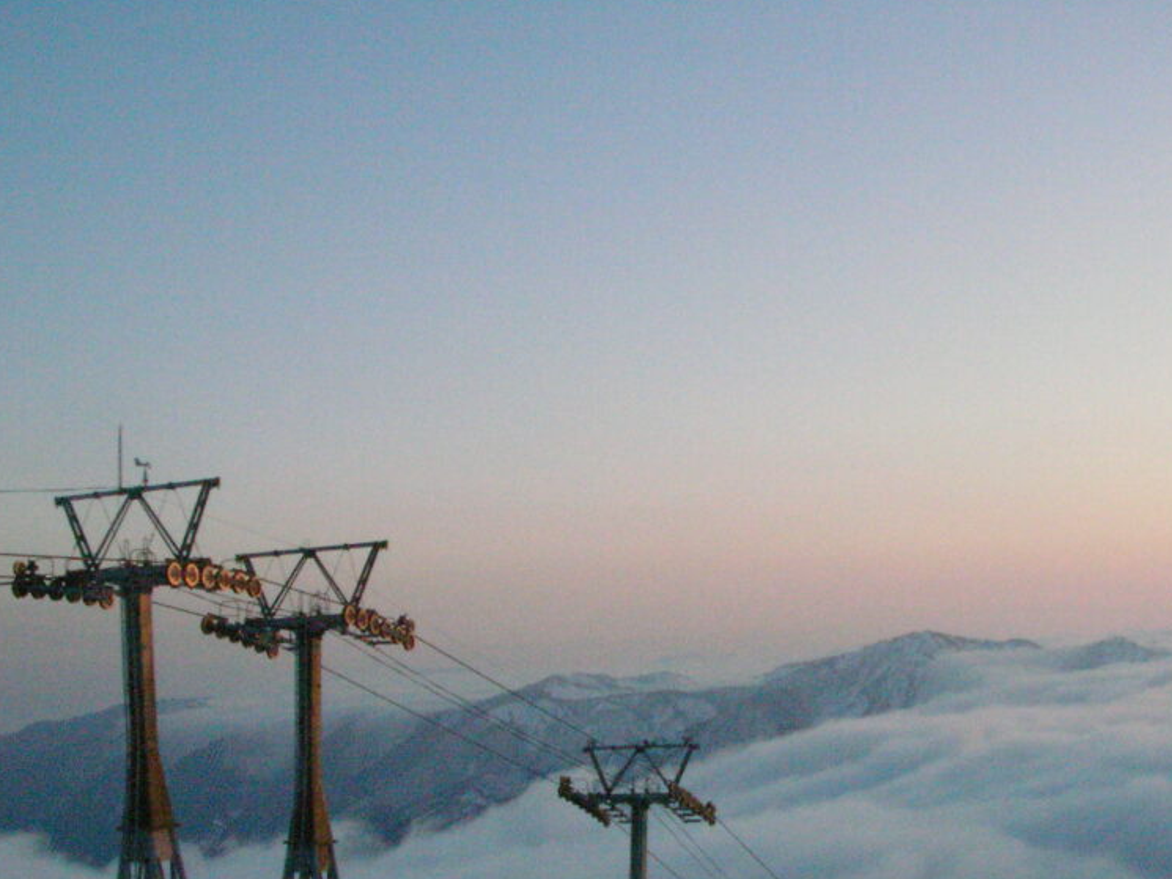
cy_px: 554
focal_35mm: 51
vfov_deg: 28.5
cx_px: 669
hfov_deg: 37.4
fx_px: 1727
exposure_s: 1/464
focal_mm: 6.3
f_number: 5.6
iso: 400
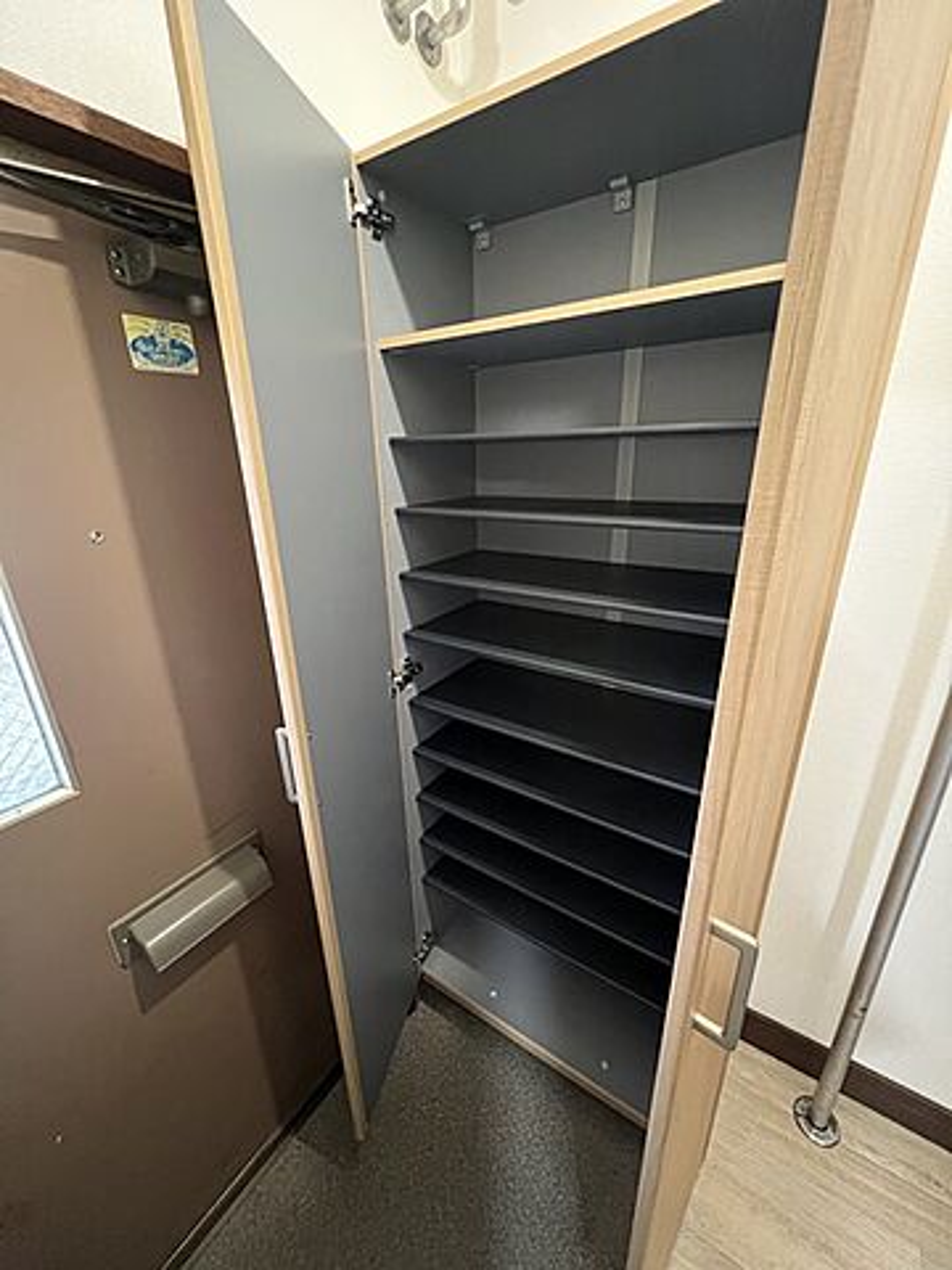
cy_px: 635
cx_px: 476
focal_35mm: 13
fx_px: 477
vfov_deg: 106.2
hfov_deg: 89.9
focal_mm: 1.57
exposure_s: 1/33
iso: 1000
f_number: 1.8
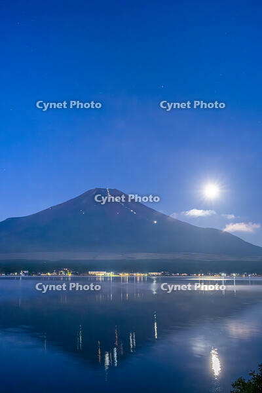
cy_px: 196
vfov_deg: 48.5
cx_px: 131
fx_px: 437
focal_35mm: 40
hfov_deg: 33.4
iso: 3200
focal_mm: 40
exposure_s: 2
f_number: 6.3
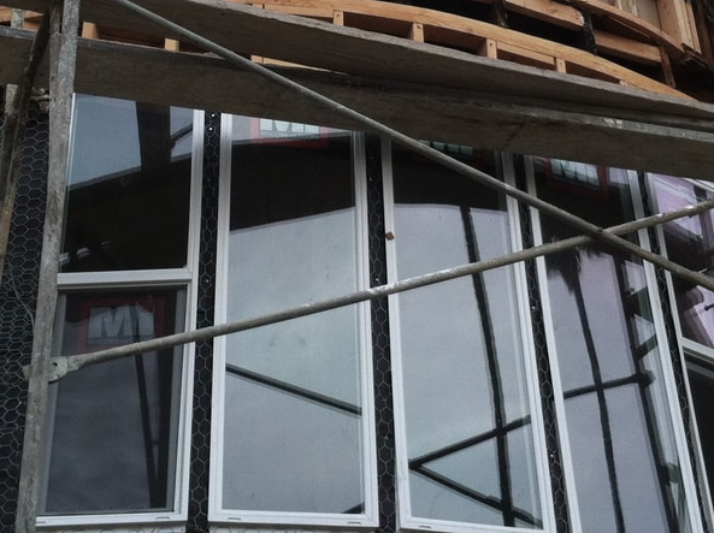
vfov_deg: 18.4
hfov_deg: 24.7
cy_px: 85
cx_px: 347
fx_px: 1627
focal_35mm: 79
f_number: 2.8
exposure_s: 1/263
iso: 80
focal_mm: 3.85
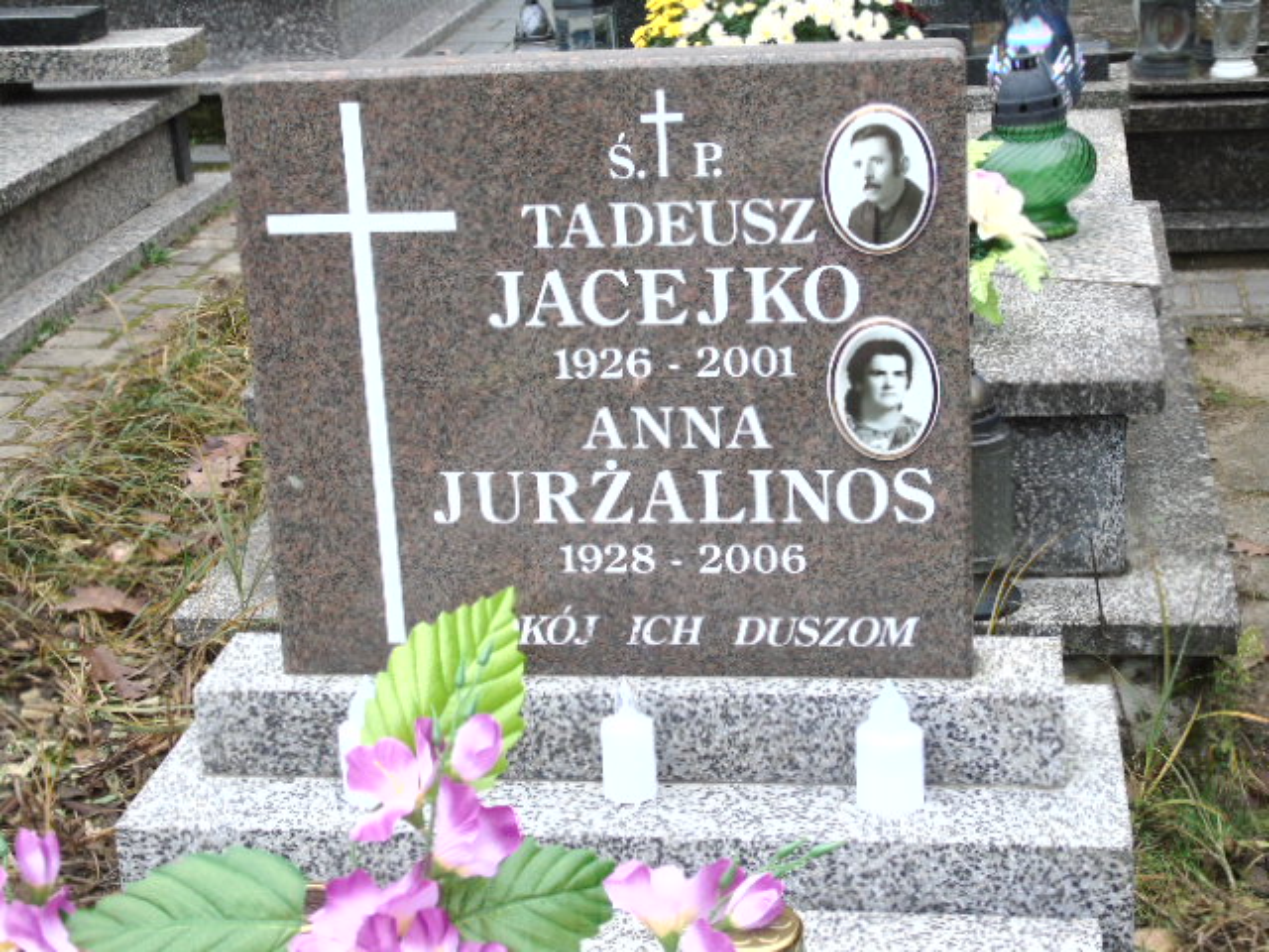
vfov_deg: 23.7
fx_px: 2273
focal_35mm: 62
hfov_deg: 31.2
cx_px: 634
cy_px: 476
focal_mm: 11
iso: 200
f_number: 4.5
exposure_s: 1/30
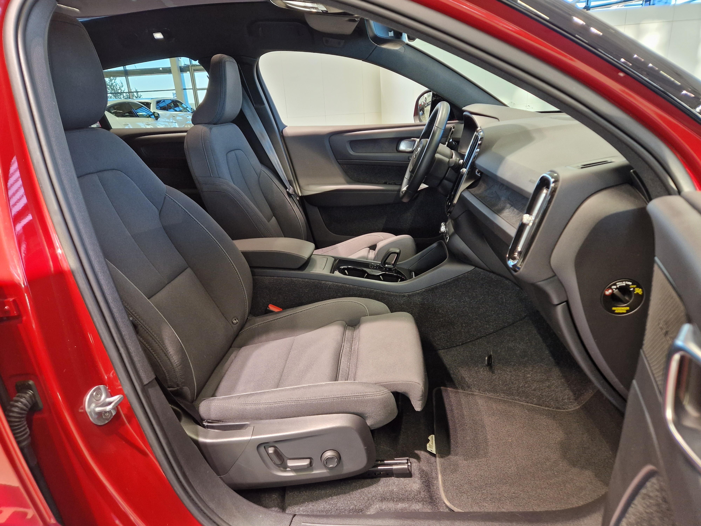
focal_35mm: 23
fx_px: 466
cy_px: 263
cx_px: 350
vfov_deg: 58.9
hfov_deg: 73.9
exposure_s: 1/100
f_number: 1.8
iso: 250
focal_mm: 5.4
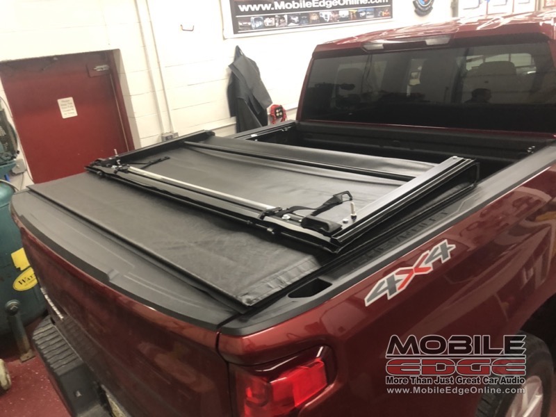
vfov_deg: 49.7
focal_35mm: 28
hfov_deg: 63.4
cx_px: 278
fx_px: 450
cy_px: 208
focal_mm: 3.99
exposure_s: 1/16
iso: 100
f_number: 1.8
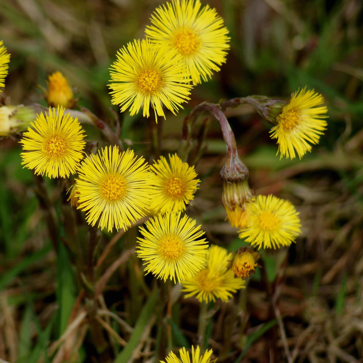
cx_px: 103
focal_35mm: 401
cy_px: 182
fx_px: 4758
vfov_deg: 4.4
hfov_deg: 4.4
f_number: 6.3
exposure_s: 1/400
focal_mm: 210
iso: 100
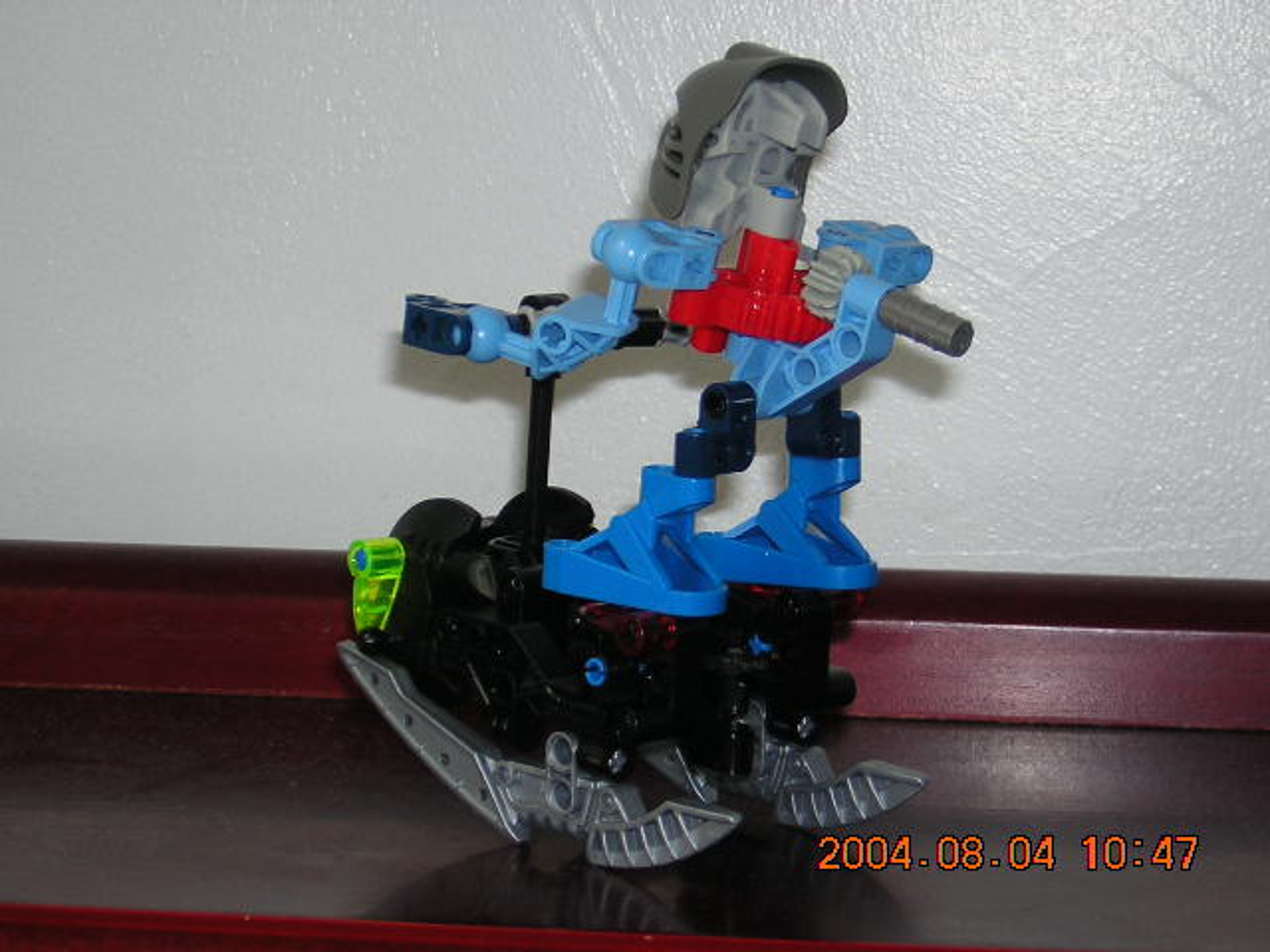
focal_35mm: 100
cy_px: 476
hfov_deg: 19.6
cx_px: 635
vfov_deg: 14.8
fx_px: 3669
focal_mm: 13.1
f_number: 4.5
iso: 100
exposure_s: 1/60.1
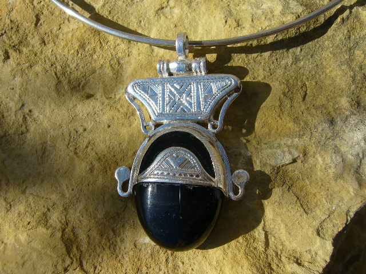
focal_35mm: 35
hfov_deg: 52.6
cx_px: 183
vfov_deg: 40.7
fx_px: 370
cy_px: 137
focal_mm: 5.8
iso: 80
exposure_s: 1/400
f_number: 5.6
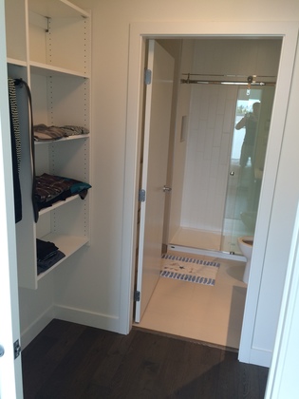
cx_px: 150
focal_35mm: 29
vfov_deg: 61.7
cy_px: 200
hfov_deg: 48.2
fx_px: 334
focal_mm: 4.15
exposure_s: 1/40
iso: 40
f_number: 2.2
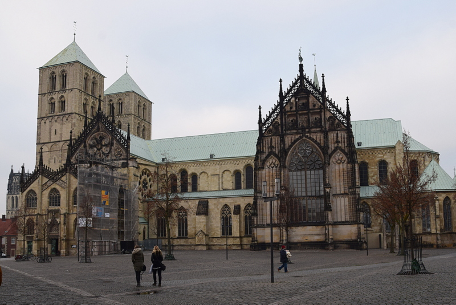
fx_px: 342
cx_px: 228
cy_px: 152
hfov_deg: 67.3
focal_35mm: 27
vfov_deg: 48.0
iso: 400
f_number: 9
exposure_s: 1/100
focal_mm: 18
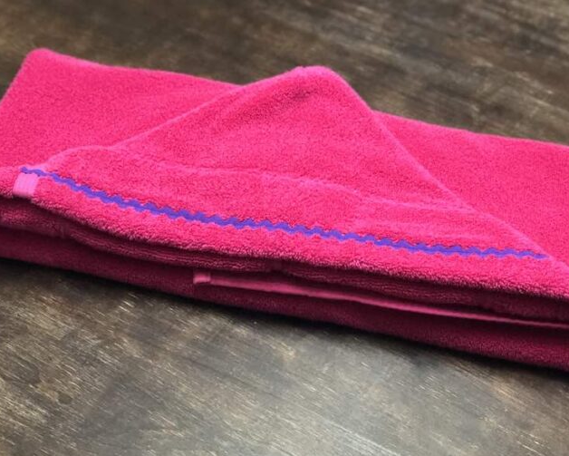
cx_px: 287
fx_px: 1146
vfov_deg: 22.5
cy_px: 232
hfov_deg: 27.9
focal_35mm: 68
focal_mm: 6.6
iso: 800
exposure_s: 1/30
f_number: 2.8
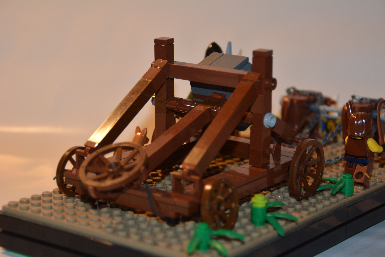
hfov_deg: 22.6
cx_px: 192
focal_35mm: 90
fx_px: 963
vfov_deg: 15.2
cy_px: 128
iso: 450
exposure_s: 1/60
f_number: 5
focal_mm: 60
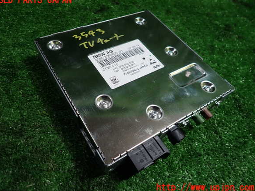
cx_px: 124
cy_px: 94
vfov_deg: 53.1
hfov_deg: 67.3
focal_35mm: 26
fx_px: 192
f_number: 2
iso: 200
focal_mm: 4.5
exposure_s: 1/60
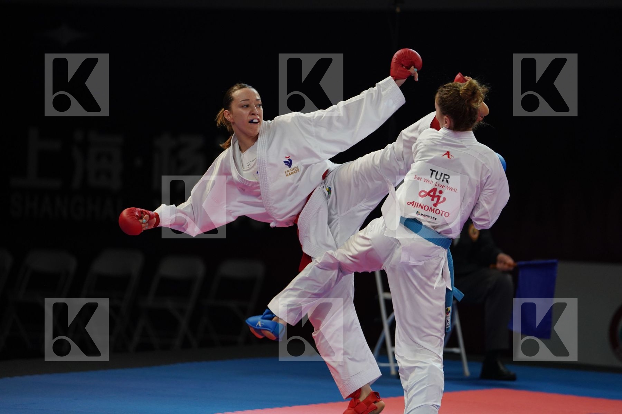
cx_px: 311
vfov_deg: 6.9
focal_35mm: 198
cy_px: 207
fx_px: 3421
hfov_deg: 10.4
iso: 1600
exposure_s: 1/1000
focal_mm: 198
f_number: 2.8
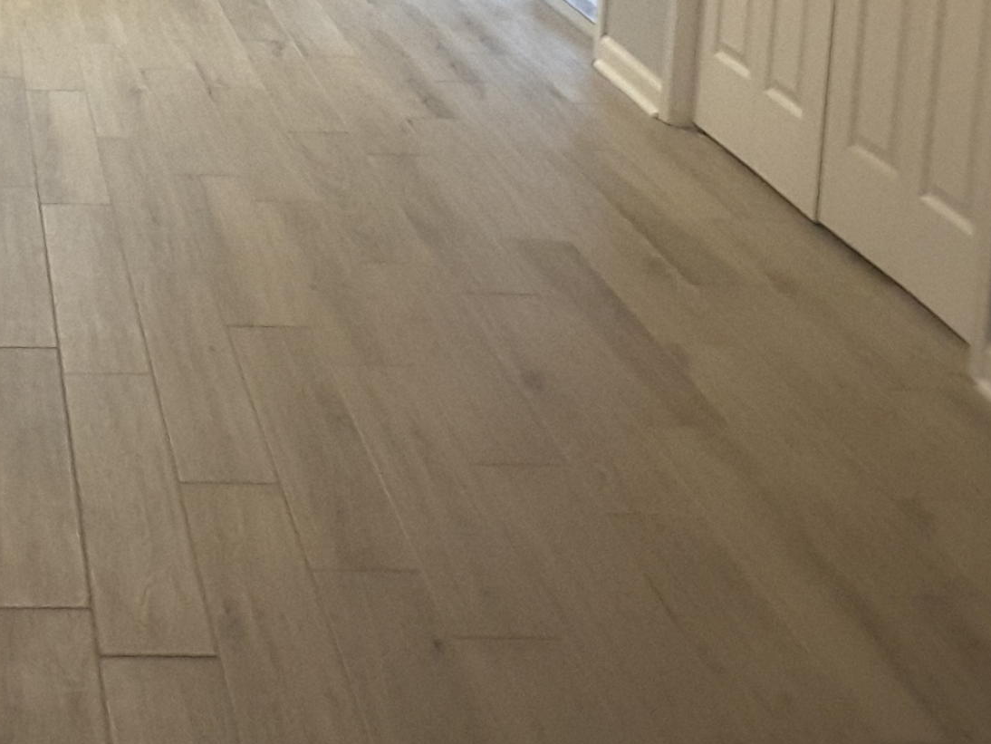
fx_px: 2434
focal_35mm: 85
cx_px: -14
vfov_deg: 16.7
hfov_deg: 22.1
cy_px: -126
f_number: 1.9
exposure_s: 1/20
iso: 250
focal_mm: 2.9
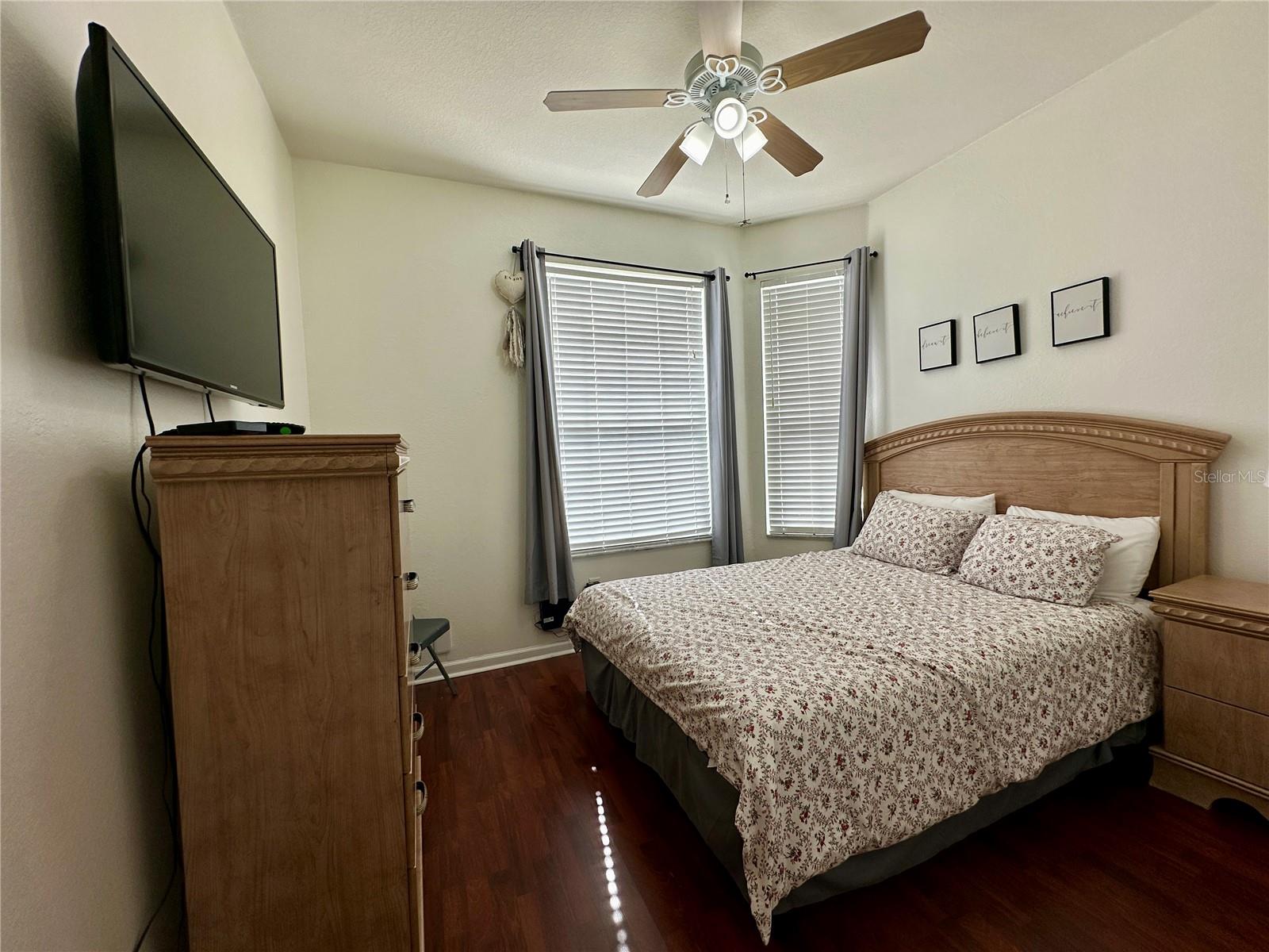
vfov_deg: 85.7
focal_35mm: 14
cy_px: 476
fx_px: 513
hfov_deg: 102.1
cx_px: 634
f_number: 2.2
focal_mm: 2.22
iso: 40
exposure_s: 1/215
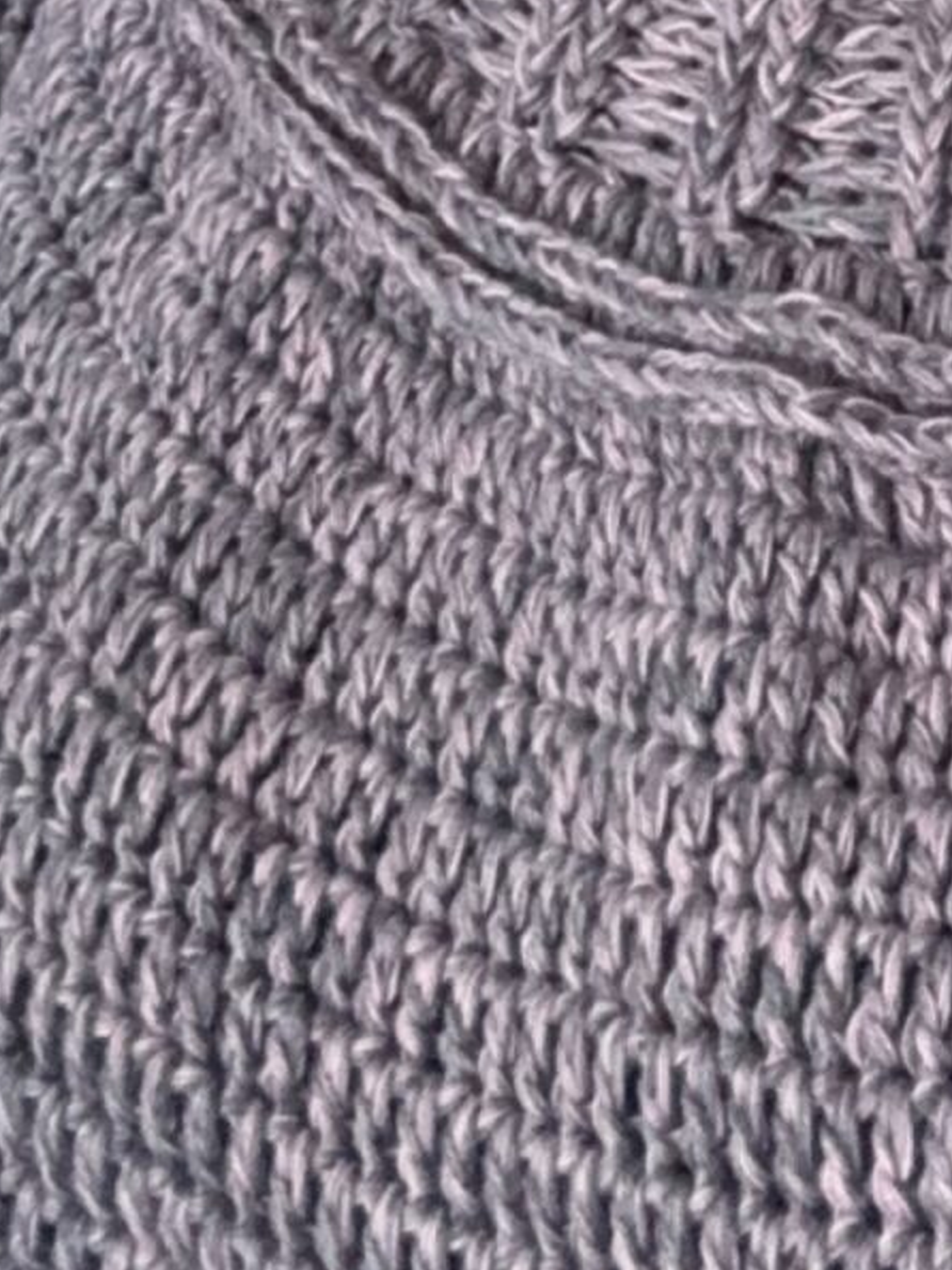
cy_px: -875
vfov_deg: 17.0
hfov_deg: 14.7
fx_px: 3632
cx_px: 941
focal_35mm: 99
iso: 200
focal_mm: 2.69
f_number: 1.9
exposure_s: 1/50
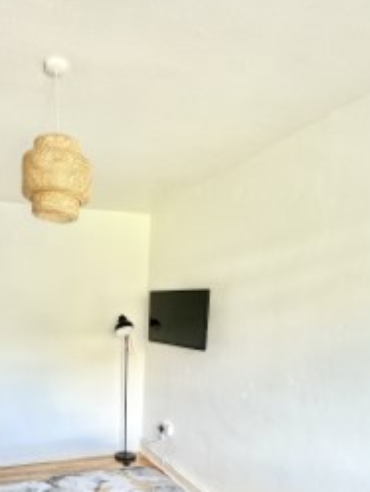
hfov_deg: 49.2
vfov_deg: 59.4
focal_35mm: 27
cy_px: 403
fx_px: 384
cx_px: 89
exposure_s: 1/99
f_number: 2.2
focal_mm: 2.22
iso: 200
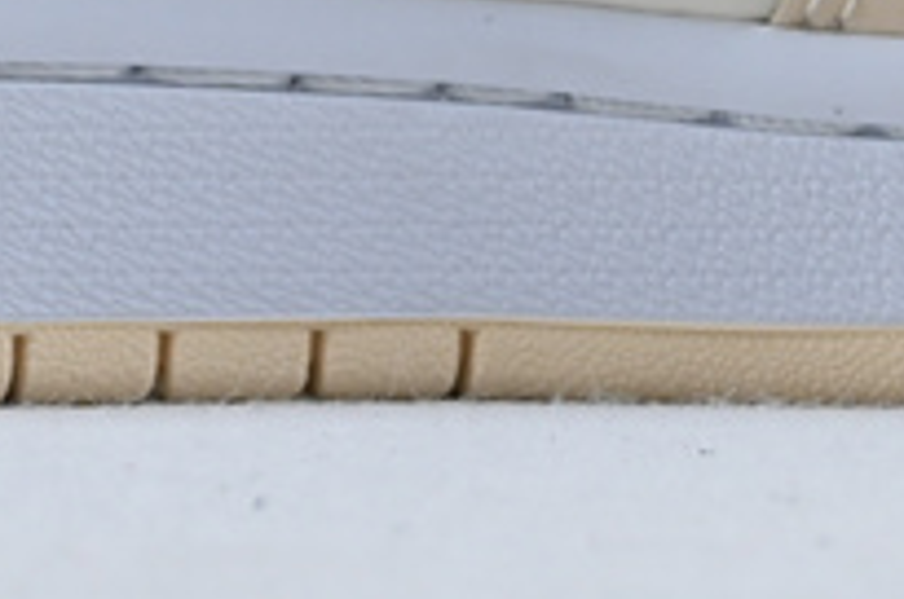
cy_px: -700
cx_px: 679
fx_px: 7496
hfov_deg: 6.9
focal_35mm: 299
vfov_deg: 4.5
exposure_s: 1/50
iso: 100
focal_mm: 34
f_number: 5
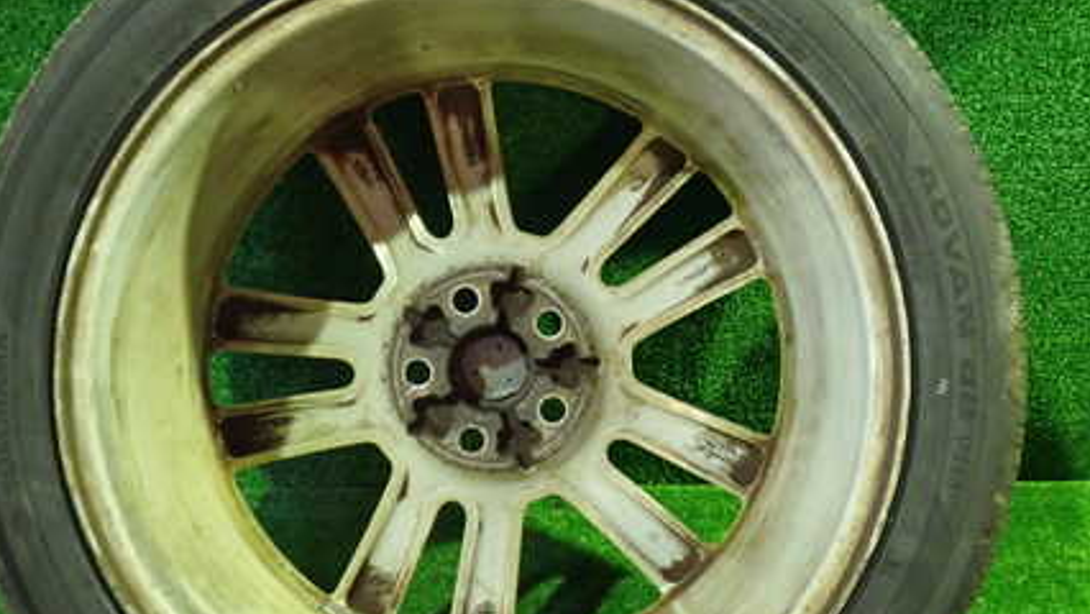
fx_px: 1330
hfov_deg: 44.5
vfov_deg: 26.0
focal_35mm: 46
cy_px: 361
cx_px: 509
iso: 800
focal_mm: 5.4
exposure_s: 1/30
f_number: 2.3
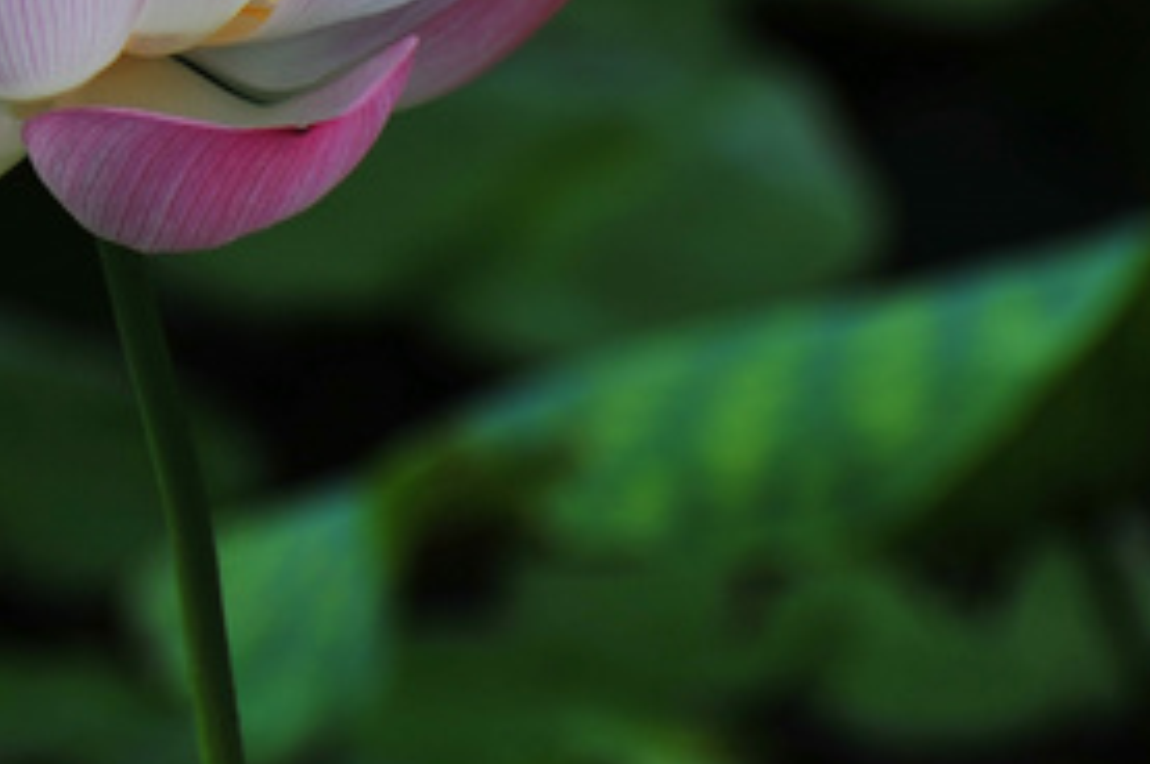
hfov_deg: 3.6
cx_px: -316
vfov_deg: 2.4
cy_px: -318
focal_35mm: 573
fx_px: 18282
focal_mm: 155
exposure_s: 1/200
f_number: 5.6
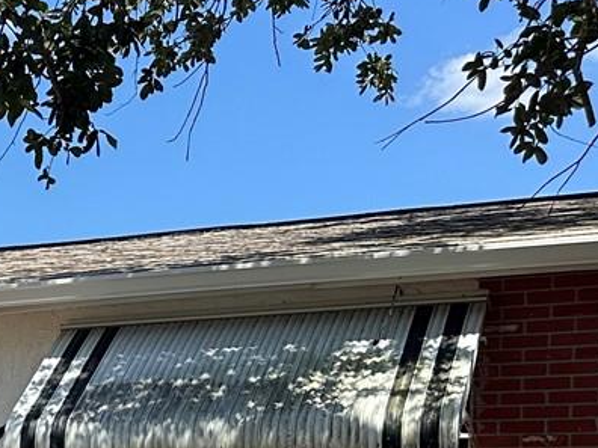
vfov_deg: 14.4
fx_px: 1676
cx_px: -408
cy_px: 641
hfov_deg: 17.3
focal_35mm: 97
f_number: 1.78
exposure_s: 1/3356
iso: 80
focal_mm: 6.86
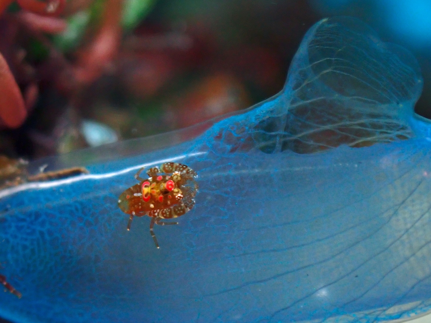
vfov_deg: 14.8
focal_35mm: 100
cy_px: 162
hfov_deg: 19.6
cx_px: 216
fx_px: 1245
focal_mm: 18
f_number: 14
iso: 400
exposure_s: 1/100
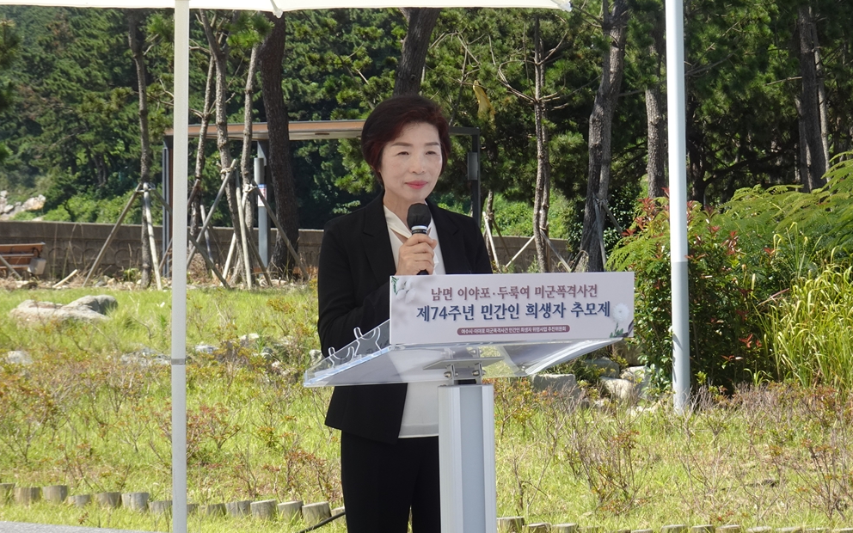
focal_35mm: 156
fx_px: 3627
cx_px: 424
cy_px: 302
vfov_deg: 8.4
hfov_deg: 13.4
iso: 80
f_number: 5.6
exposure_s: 1/200
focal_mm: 23.22
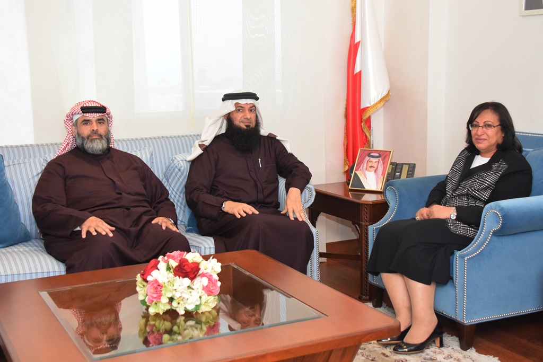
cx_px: 272
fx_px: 769
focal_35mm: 51
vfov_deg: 26.5
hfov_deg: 38.9
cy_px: 181
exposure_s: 1/200
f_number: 5.6
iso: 2500
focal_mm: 34
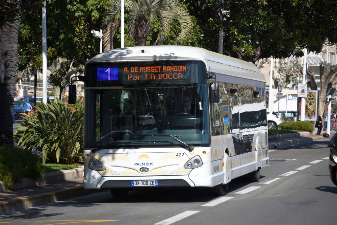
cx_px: 168
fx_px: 1405
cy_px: 112
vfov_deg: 9.2
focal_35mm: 150
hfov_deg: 13.7
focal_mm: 150
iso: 100
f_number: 5.6
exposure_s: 1/640
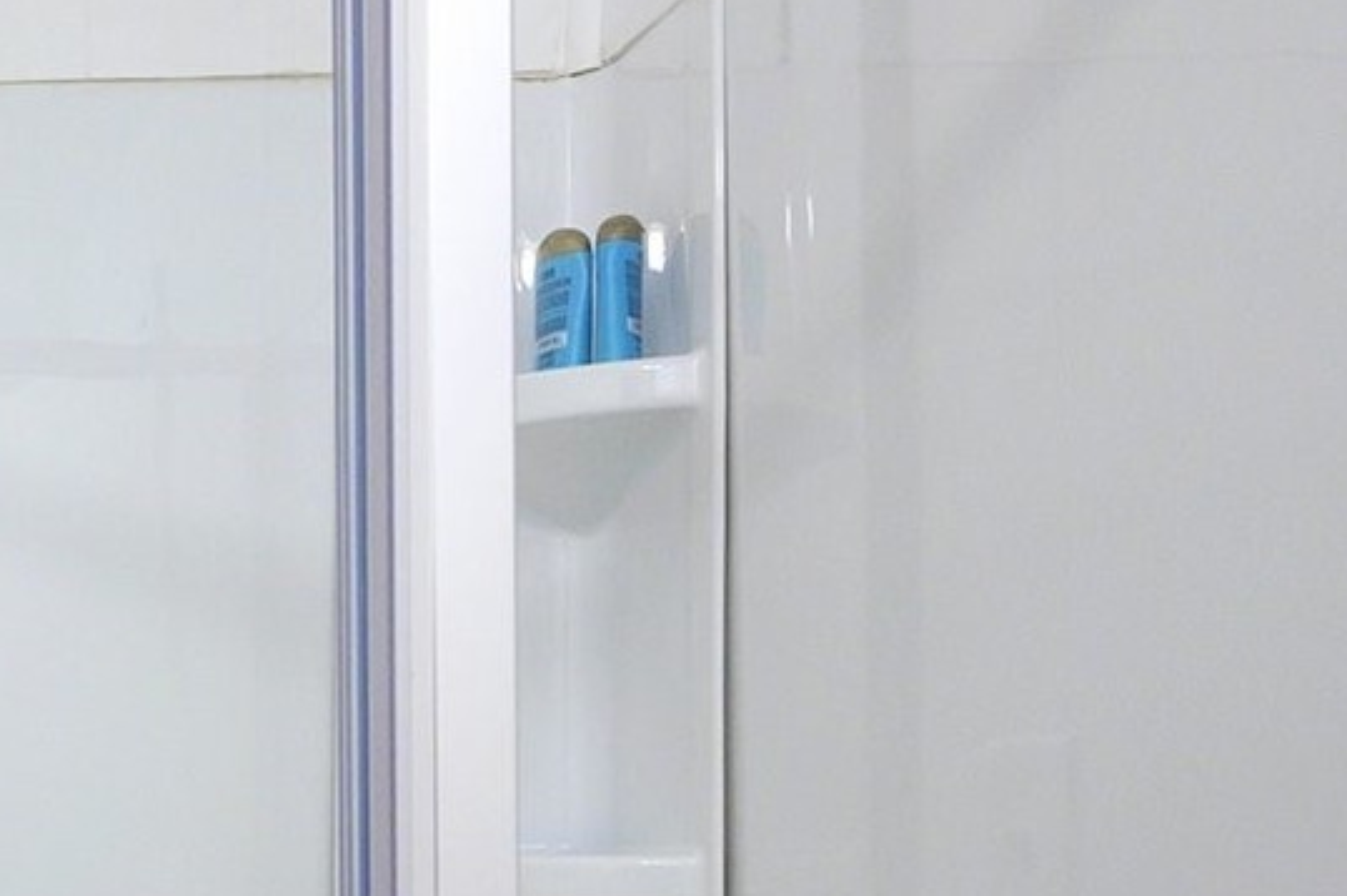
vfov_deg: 24.6
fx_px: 1982
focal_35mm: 53
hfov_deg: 30.0
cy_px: 842
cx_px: -398
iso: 640
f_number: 4
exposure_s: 1/200
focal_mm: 14
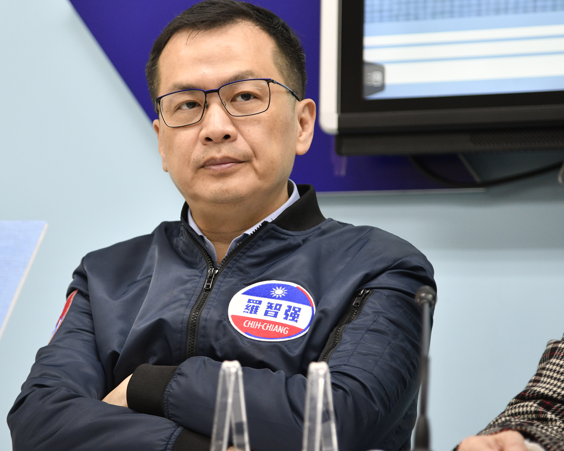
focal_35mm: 150
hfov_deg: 12.8
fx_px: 2504
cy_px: 225
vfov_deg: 10.3
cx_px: 171
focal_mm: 105
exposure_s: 1/180
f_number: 4.8
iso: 1250
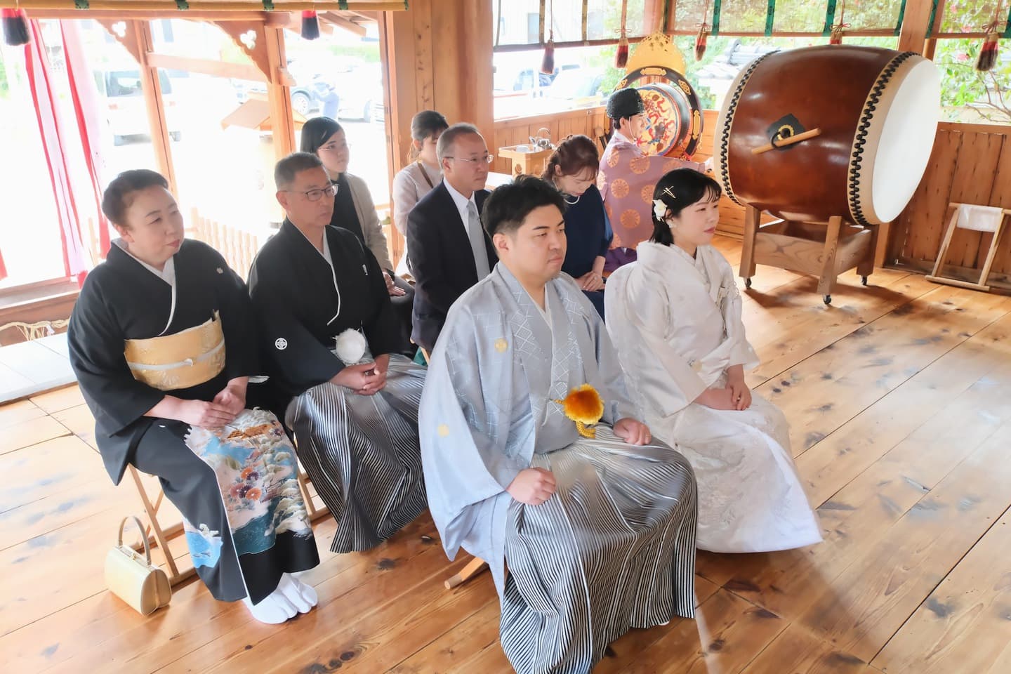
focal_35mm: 30
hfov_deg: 61.9
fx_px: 842
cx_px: 506
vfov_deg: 43.6
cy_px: 337
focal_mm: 20
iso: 3200
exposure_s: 1/60
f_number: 4.5
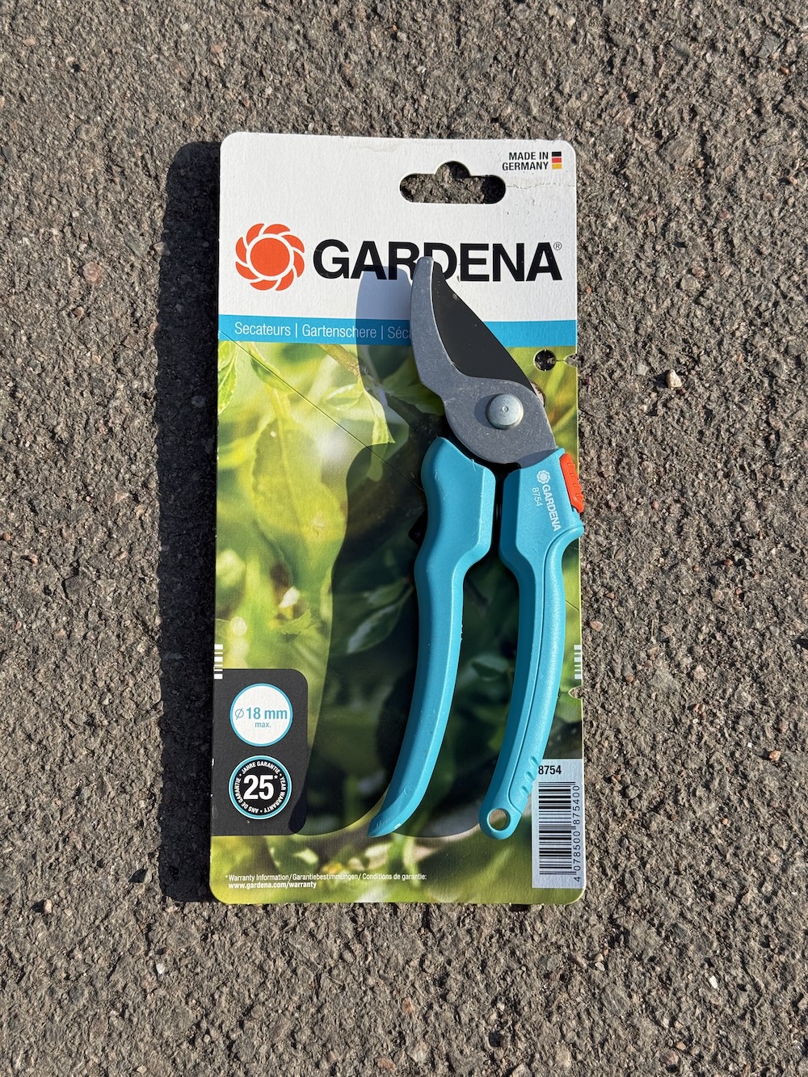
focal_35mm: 48
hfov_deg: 30.3
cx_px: 404
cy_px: 538
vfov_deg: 39.7
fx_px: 1494
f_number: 1.78
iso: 64
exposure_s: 1/3891
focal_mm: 6.76
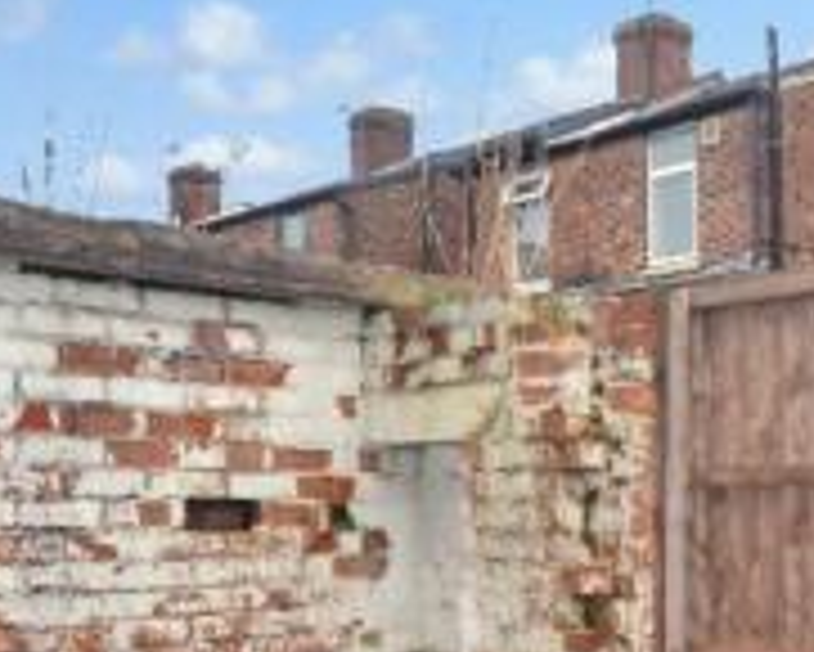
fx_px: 1229
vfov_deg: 29.6
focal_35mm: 51
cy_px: 393
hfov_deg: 32.7
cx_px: 870
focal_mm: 10
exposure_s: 1/200
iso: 100
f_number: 4.5
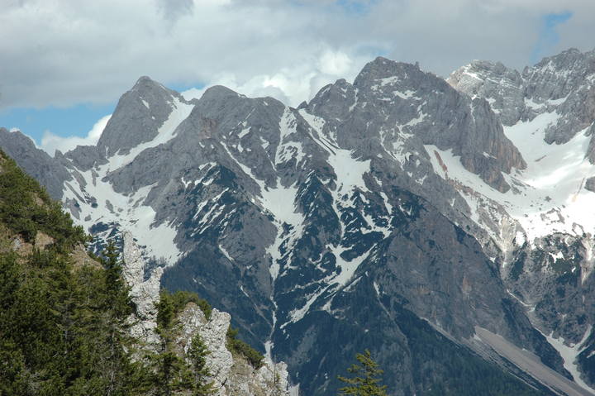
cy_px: 198
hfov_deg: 19.5
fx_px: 1734
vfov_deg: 13.0
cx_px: 298
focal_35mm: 105
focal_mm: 70
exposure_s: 1/400
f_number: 10
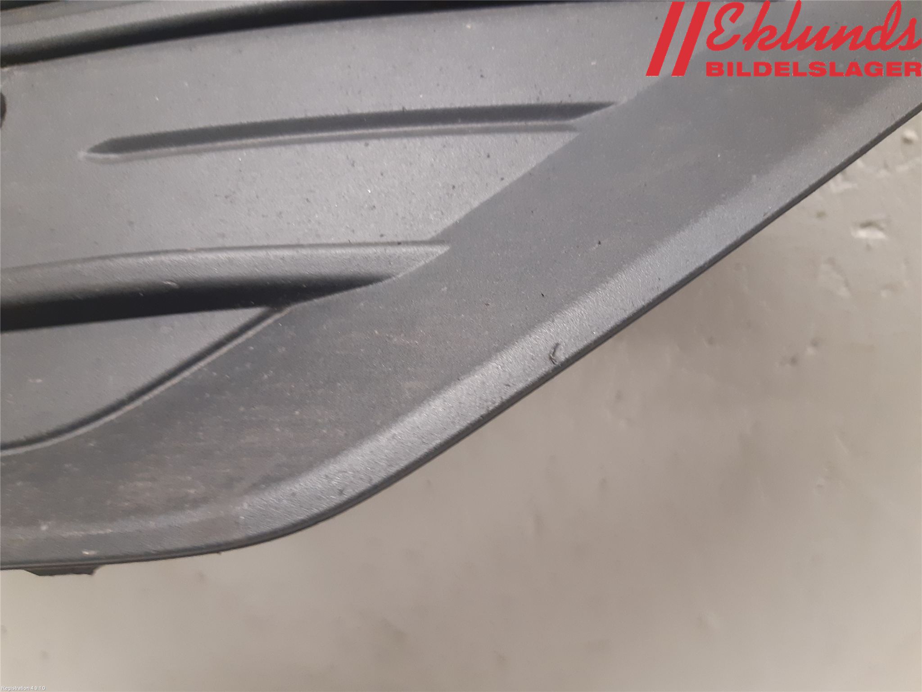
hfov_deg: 67.3
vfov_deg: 53.1
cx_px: 461
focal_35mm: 26
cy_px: 346
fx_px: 693
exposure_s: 1/25
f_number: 1.7
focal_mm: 3.93
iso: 200
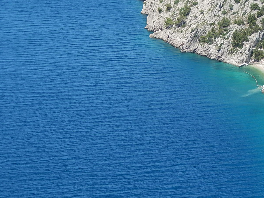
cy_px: 186
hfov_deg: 11.1
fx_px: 1350
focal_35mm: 177
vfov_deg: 8.4
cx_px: 247
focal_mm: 16.6
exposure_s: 1/800
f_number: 4.4
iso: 125
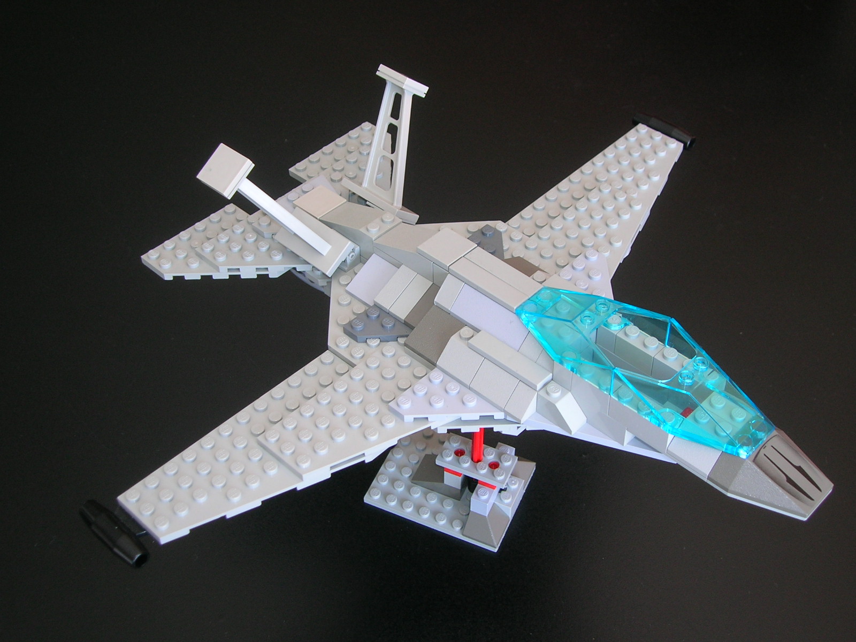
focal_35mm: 46
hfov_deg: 41.2
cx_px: 428
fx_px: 1138
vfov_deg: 31.5
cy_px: 321
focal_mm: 7.7
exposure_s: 1/31
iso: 50
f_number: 3.2
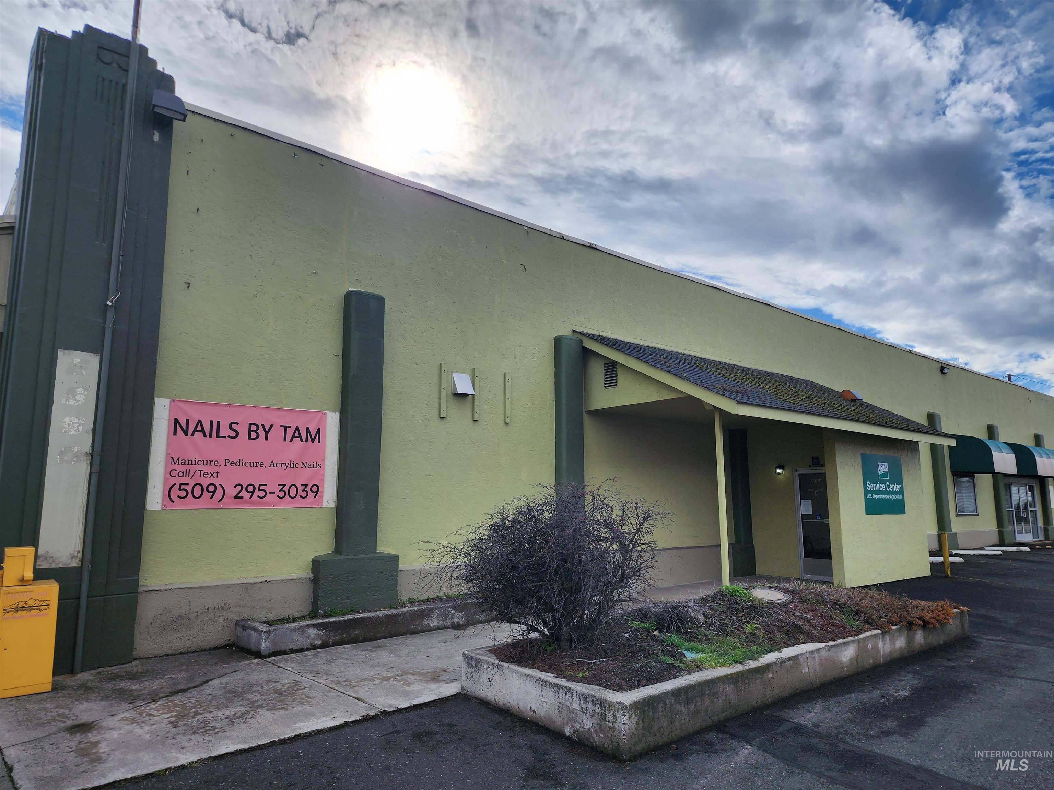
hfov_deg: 73.9
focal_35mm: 23
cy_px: 395
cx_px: 527
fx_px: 700
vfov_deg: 58.9
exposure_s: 1/1453
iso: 12
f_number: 1.8
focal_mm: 6.4
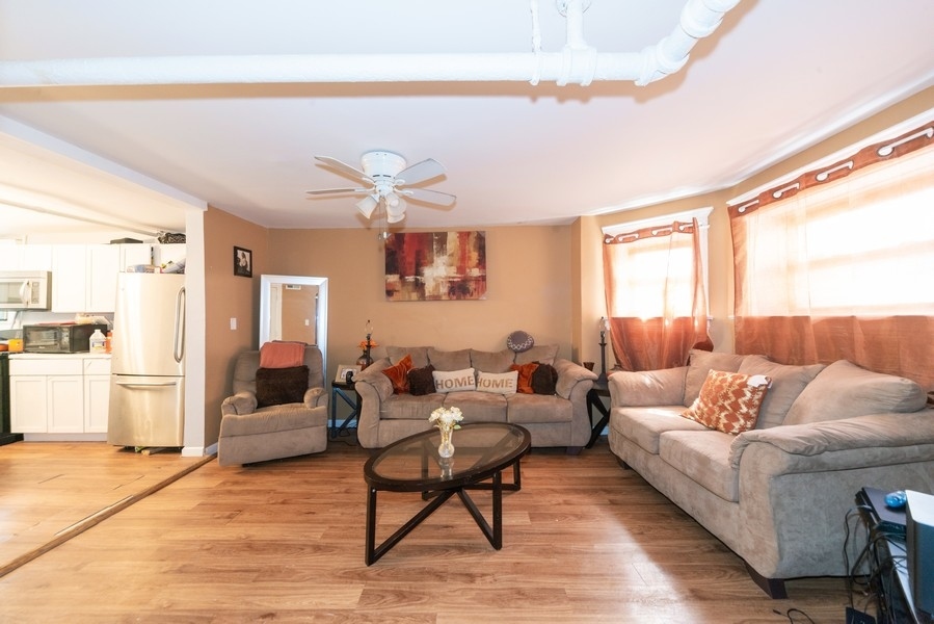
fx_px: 337
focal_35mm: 13
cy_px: 312
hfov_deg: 108.3
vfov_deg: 85.5
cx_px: 467
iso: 800
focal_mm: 13
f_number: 8
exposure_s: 1/4
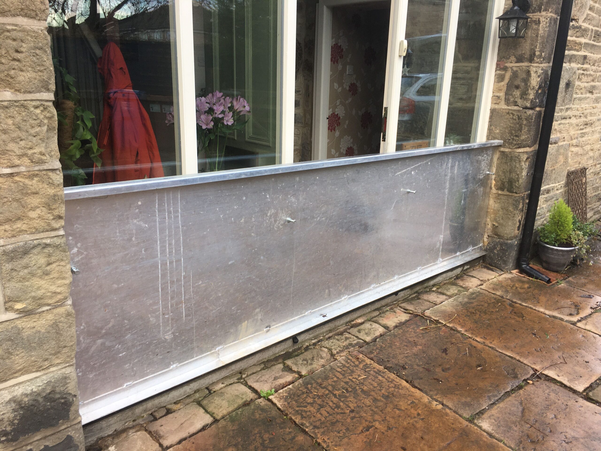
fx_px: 503
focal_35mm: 29
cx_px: 300
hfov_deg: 61.7
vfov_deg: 48.2
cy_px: 226
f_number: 2.2
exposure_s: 1/50
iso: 25
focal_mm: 4.15
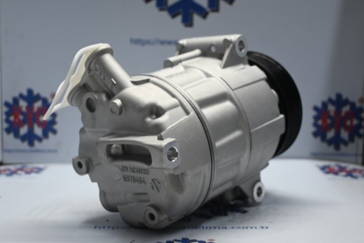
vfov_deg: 25.8
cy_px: 122
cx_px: 182
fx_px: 531
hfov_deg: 37.9
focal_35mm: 52
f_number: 5.3
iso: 720
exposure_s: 1/60
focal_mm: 35
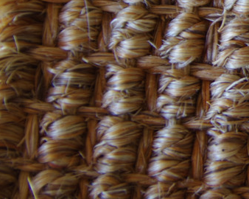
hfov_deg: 13.0
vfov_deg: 10.9
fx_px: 1031
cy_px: -15
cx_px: 378
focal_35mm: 140
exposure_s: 1/15
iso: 100
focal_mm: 28
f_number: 4
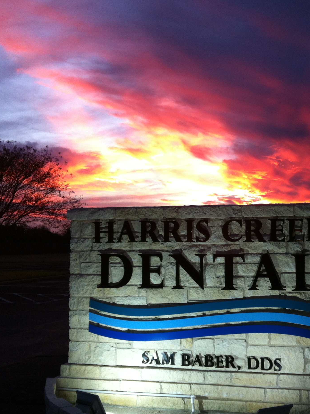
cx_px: 228
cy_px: 213
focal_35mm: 49
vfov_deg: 38.9
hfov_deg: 29.3
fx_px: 585
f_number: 2.8
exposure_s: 1/24
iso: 80
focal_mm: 3.85
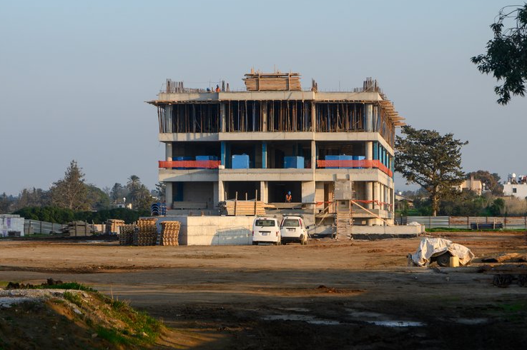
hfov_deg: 13.5
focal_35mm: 152
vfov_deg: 9.0
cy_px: 163
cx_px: 258
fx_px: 2223
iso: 640
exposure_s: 1/640
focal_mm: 140
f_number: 9
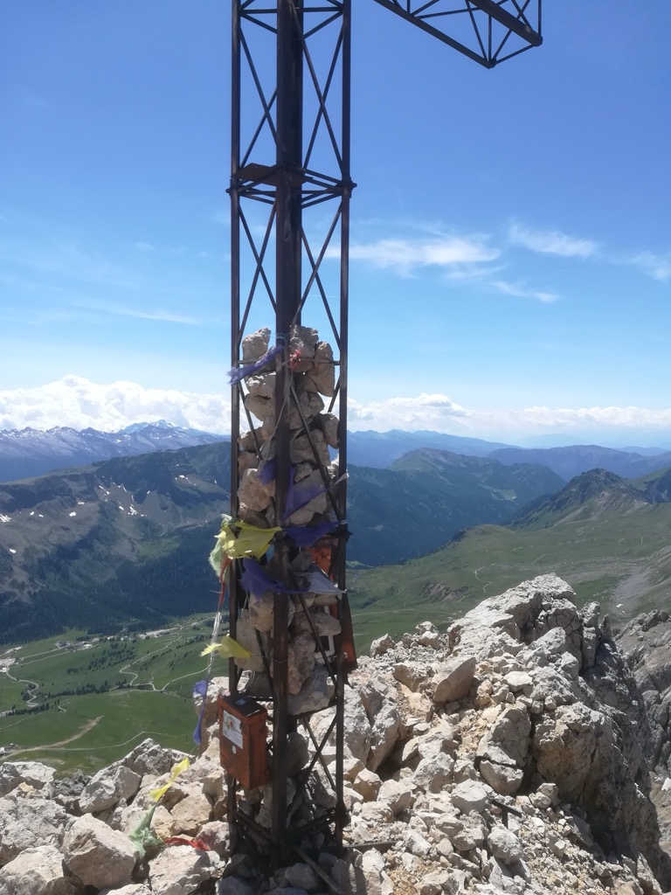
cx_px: 336
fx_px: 672
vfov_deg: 67.3
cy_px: 448
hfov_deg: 53.1
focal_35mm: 26
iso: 50
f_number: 2.2
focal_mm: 3.83
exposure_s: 1/1196
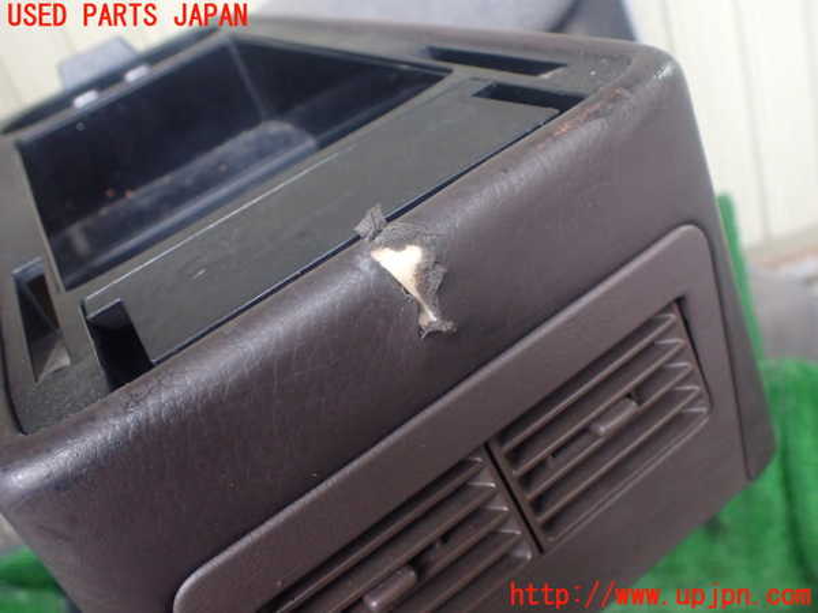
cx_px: 409
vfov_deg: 46.8
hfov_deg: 60.0
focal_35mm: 30
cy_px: 306
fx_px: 709
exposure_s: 1/125
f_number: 2.3
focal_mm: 5.4
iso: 640
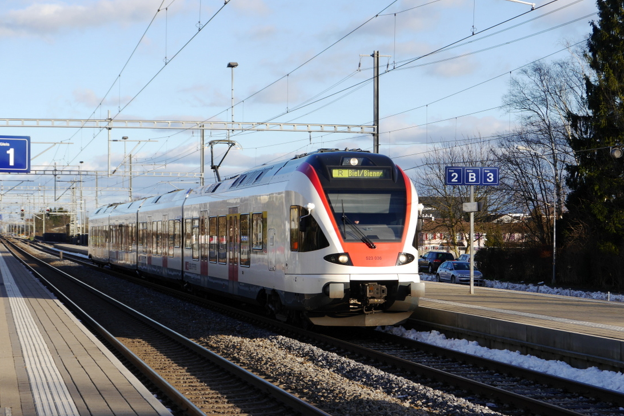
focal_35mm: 88
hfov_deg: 23.1
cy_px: 234
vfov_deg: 15.5
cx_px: 313
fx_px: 1525
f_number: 7.1
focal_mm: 42
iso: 160
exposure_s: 1/250
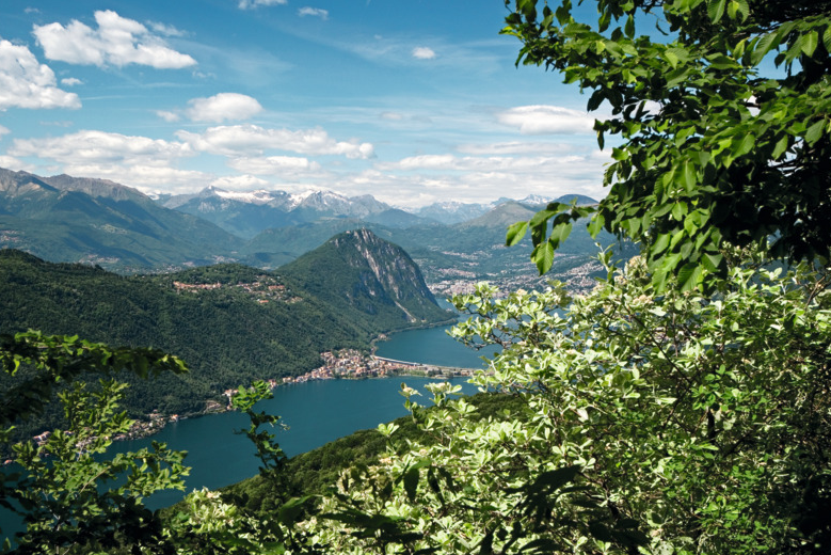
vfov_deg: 29.1
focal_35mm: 46
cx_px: 368
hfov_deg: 42.7
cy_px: 363
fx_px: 1062
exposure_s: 1/60
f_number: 11
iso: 200
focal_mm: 35
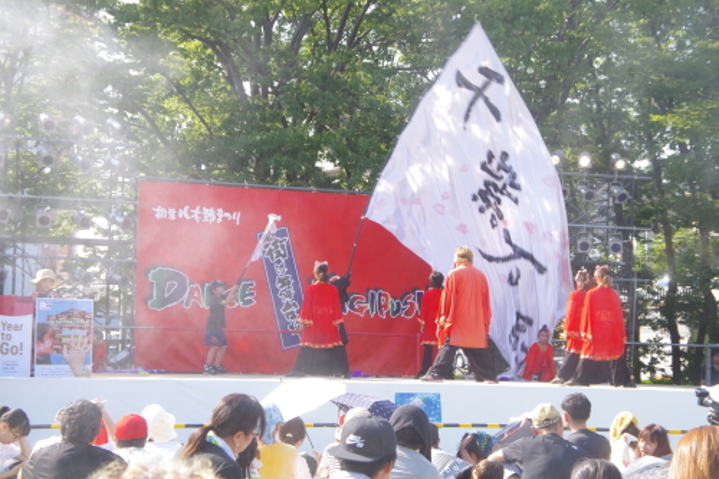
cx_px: 360
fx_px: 1737
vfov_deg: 15.7
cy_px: 240
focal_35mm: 87
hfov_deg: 23.4
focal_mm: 57.5
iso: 200
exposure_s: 1/100
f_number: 10
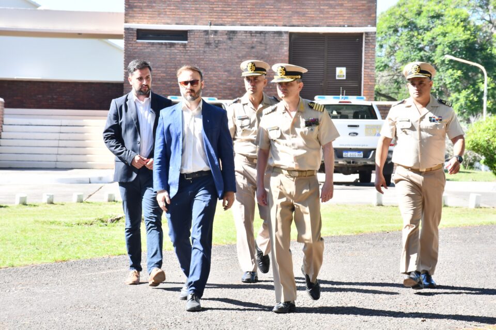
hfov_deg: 15.2
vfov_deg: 10.2
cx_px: 248
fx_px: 1860
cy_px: 165
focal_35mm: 135
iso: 250
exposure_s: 1/100
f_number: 10
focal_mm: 90
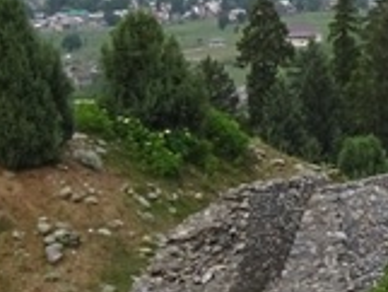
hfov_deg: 6.4
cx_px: 699
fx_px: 3376
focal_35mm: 301
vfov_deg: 4.9
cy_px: -302
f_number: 4.5
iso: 160
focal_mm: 11.32
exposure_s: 1/80
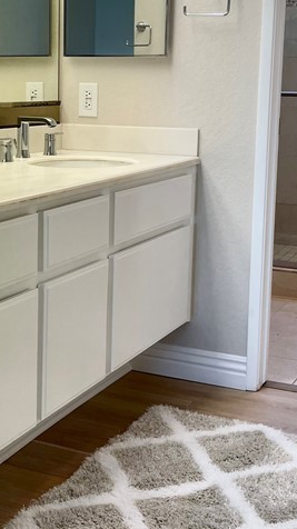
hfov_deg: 19.6
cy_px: 206
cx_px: 80
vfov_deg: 34.2
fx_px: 856
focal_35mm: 61
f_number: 1.6
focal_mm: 5.1
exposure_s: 1/120
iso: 50
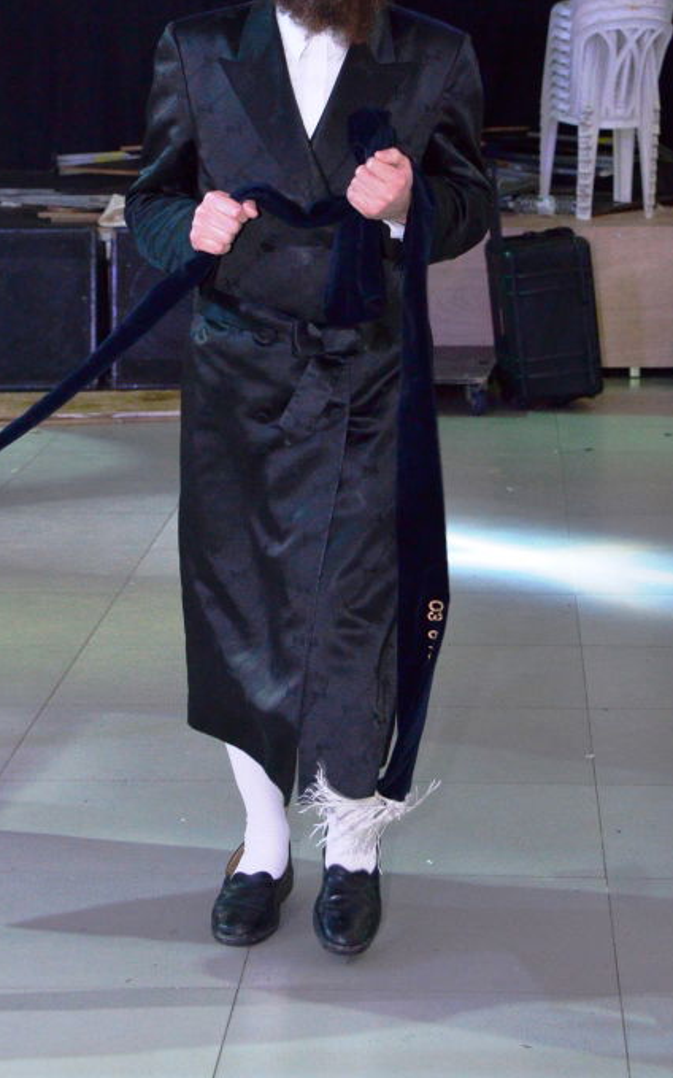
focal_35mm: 92
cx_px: 371
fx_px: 2702
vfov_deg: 22.5
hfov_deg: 14.2
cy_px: 379
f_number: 5
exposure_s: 1/200
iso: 1250
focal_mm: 40
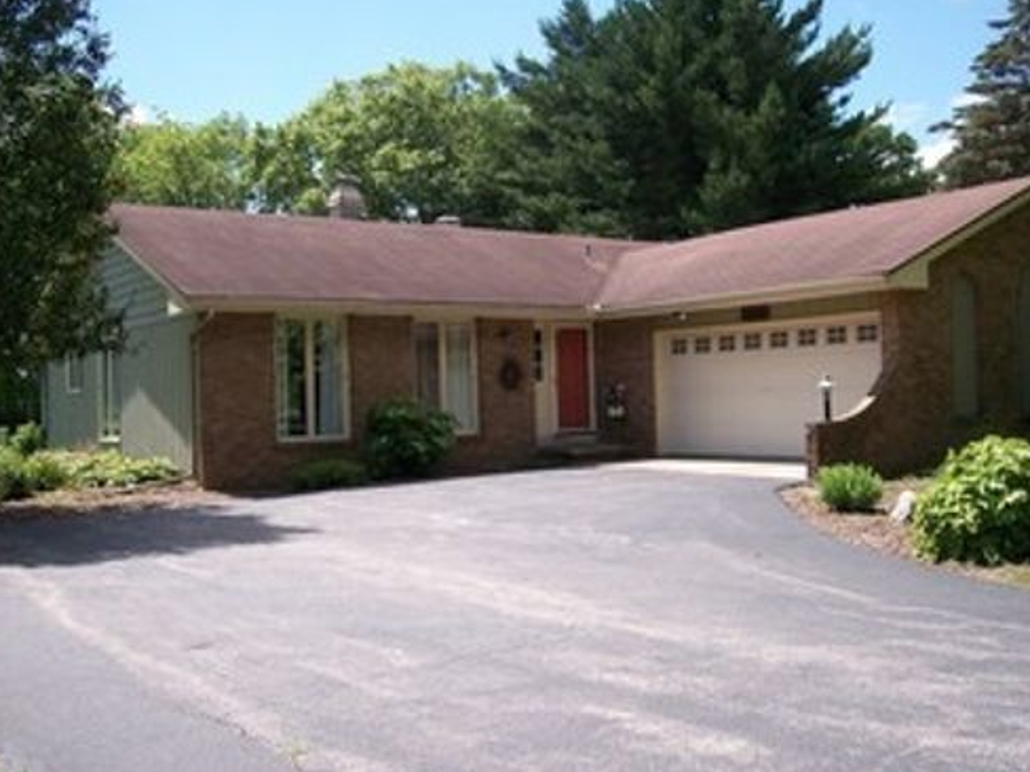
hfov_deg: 46.8
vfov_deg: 36.0
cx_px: 515
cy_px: 383
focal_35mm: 40
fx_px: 1190
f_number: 3.4
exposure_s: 1/750
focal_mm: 8
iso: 100
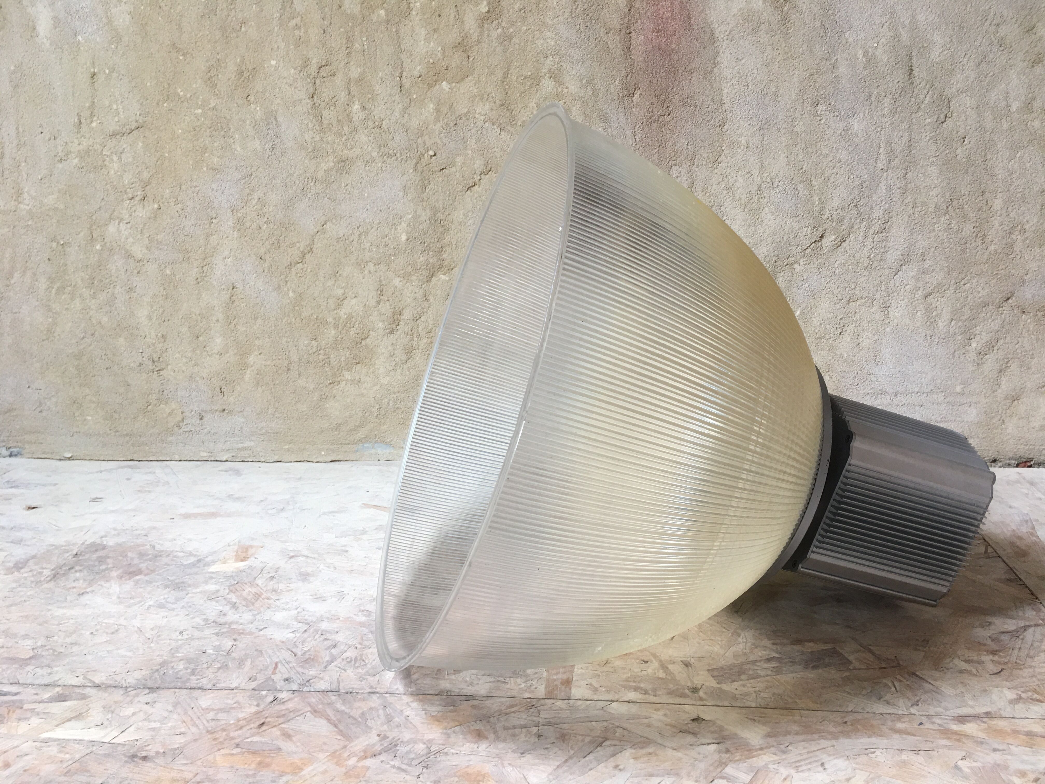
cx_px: 522
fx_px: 875
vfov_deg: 48.2
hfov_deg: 61.7
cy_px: 392
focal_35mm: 29
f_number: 2.2
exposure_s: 1/33
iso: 32
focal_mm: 4.15
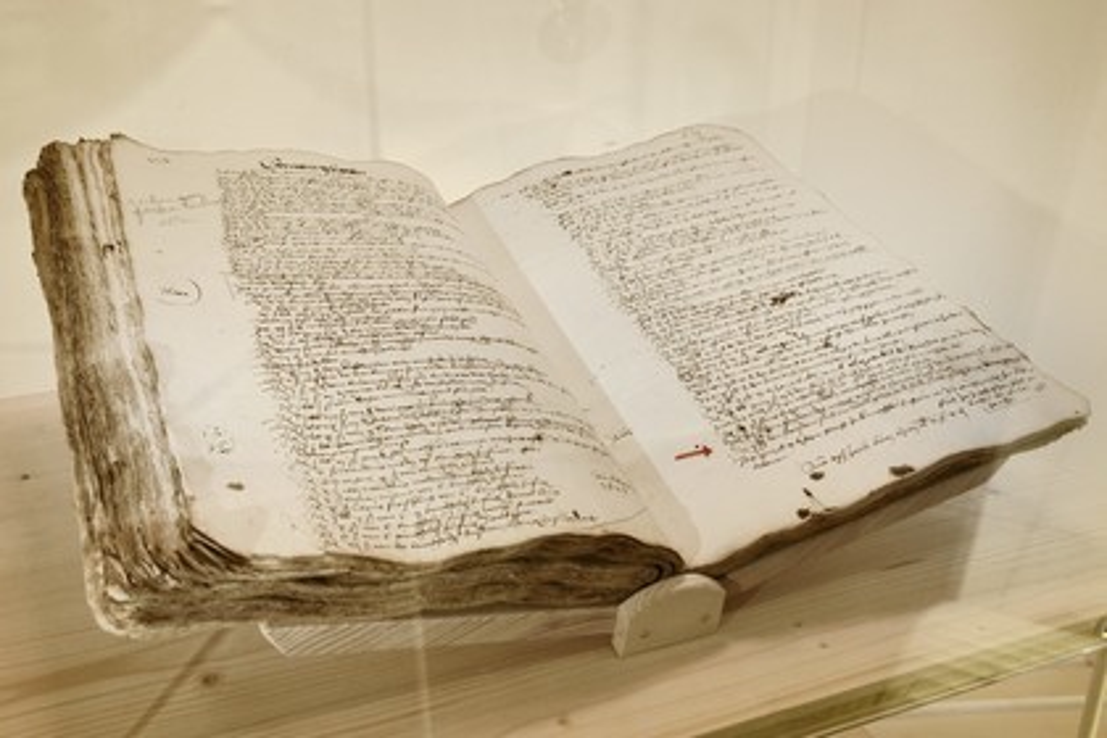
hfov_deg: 53.1
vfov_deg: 36.9
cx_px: 554
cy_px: 369
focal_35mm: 36
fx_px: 1107
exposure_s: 1/60
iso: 1600
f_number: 13
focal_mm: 36
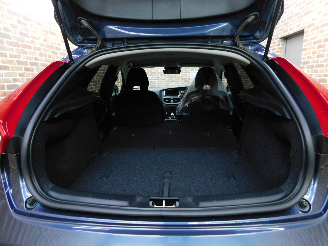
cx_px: 164
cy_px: 123
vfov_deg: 58.9
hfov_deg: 73.9
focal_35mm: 23
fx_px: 218
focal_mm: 4
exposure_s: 1/20
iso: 400
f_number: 3
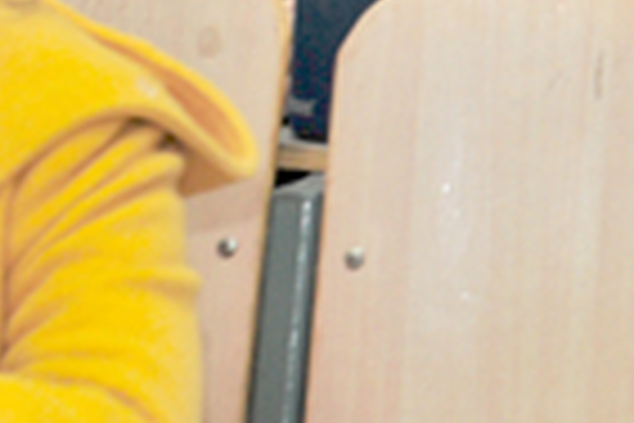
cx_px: 890
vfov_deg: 8.0
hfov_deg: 11.7
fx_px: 2994
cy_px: -112
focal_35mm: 170
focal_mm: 40
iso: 800
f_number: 4
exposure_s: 1/200
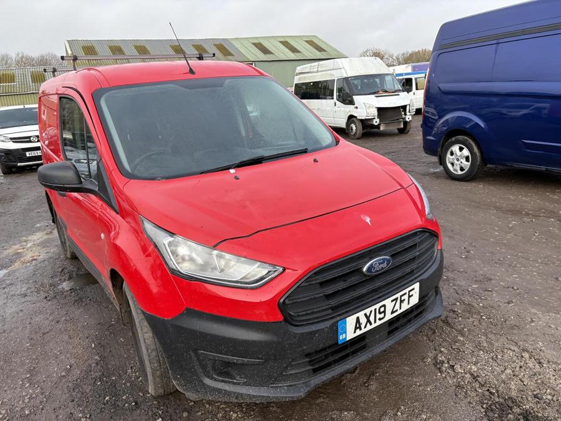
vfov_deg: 53.1
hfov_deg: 67.3
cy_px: 210
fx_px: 421
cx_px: 280
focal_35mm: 26
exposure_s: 1/527
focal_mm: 5.96
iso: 50
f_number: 1.6
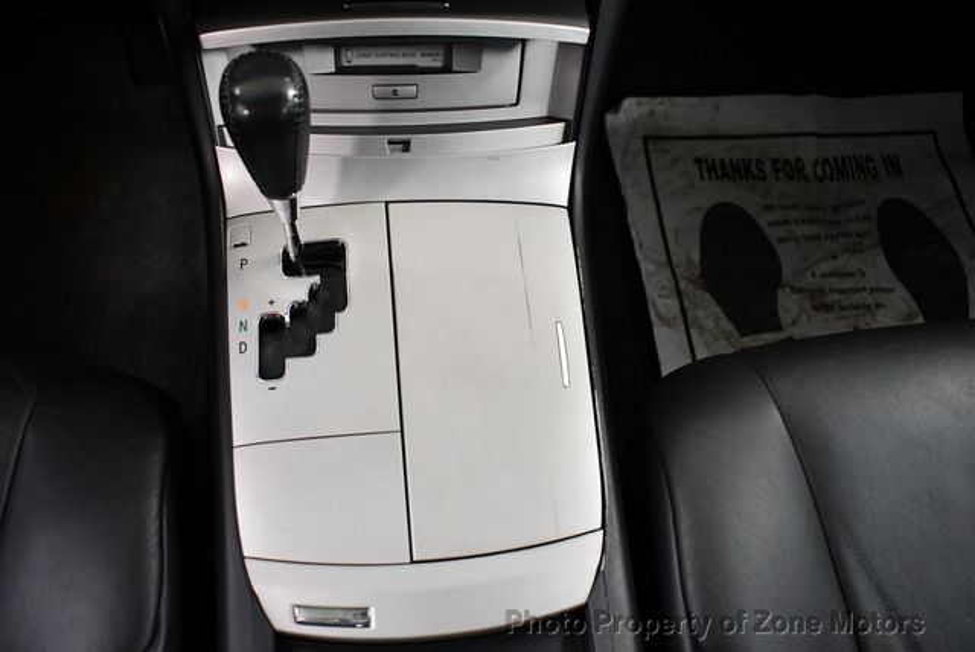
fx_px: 976
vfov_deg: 36.9
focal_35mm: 36
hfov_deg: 53.1
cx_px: 488
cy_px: 326
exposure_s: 1/125
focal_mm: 18
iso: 2500
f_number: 3.5
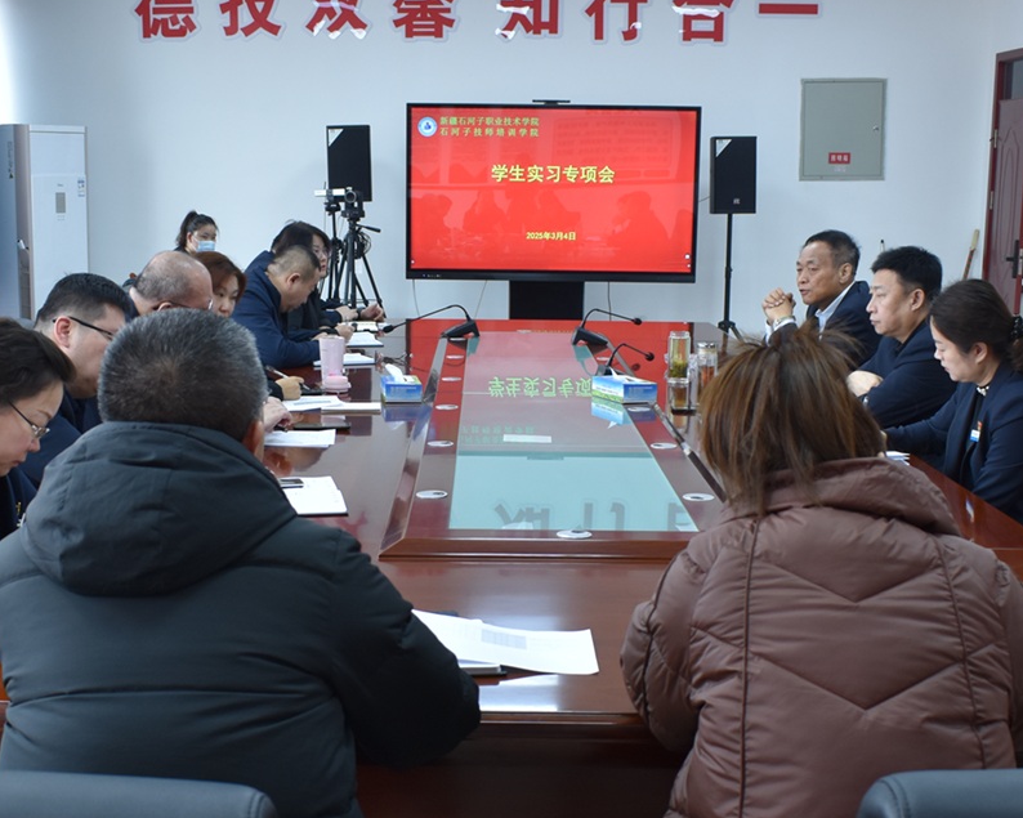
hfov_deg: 38.0
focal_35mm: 49
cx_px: 464
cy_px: 491
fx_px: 1483
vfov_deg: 30.8
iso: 400
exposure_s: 1/60
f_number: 4
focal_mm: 18
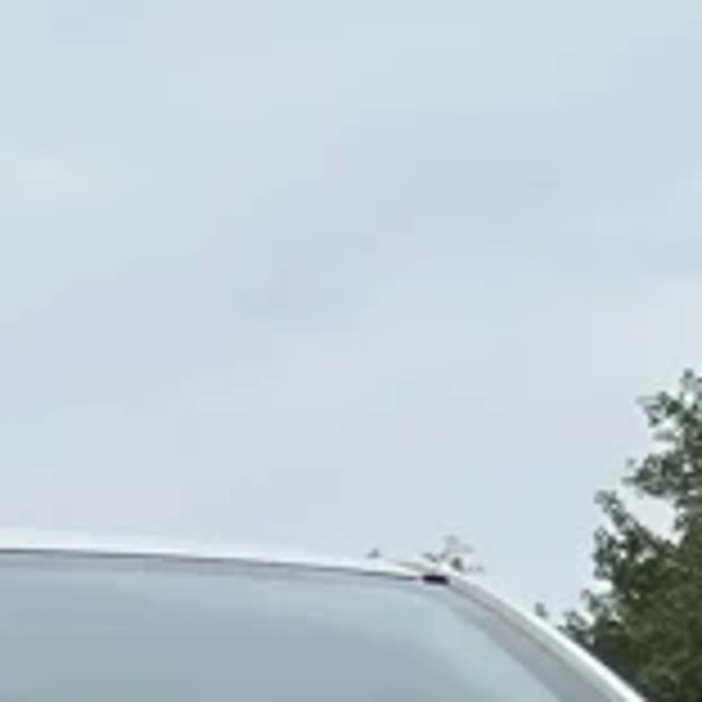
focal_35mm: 212
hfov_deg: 8.1
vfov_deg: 7.6
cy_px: 1836
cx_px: -306
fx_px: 4864
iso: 50
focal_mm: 5.7
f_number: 1.5
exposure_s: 1/7463
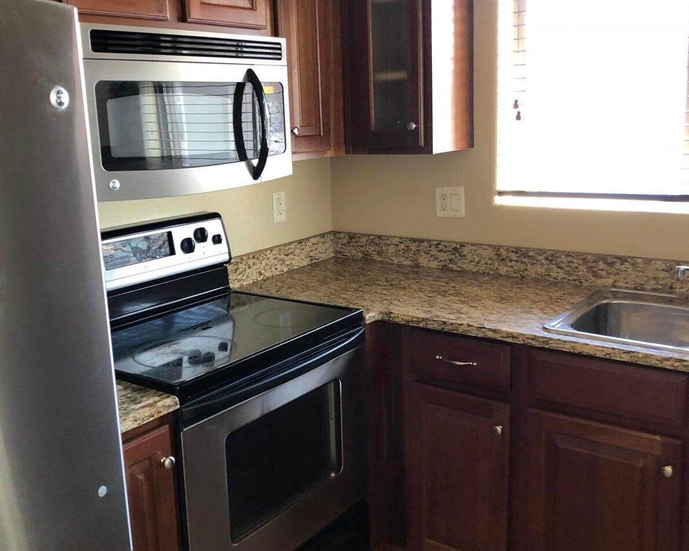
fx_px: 754
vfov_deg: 40.1
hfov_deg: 49.1
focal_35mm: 37
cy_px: 255
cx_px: 343
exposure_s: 1/15
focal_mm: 4
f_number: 1.8
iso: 64
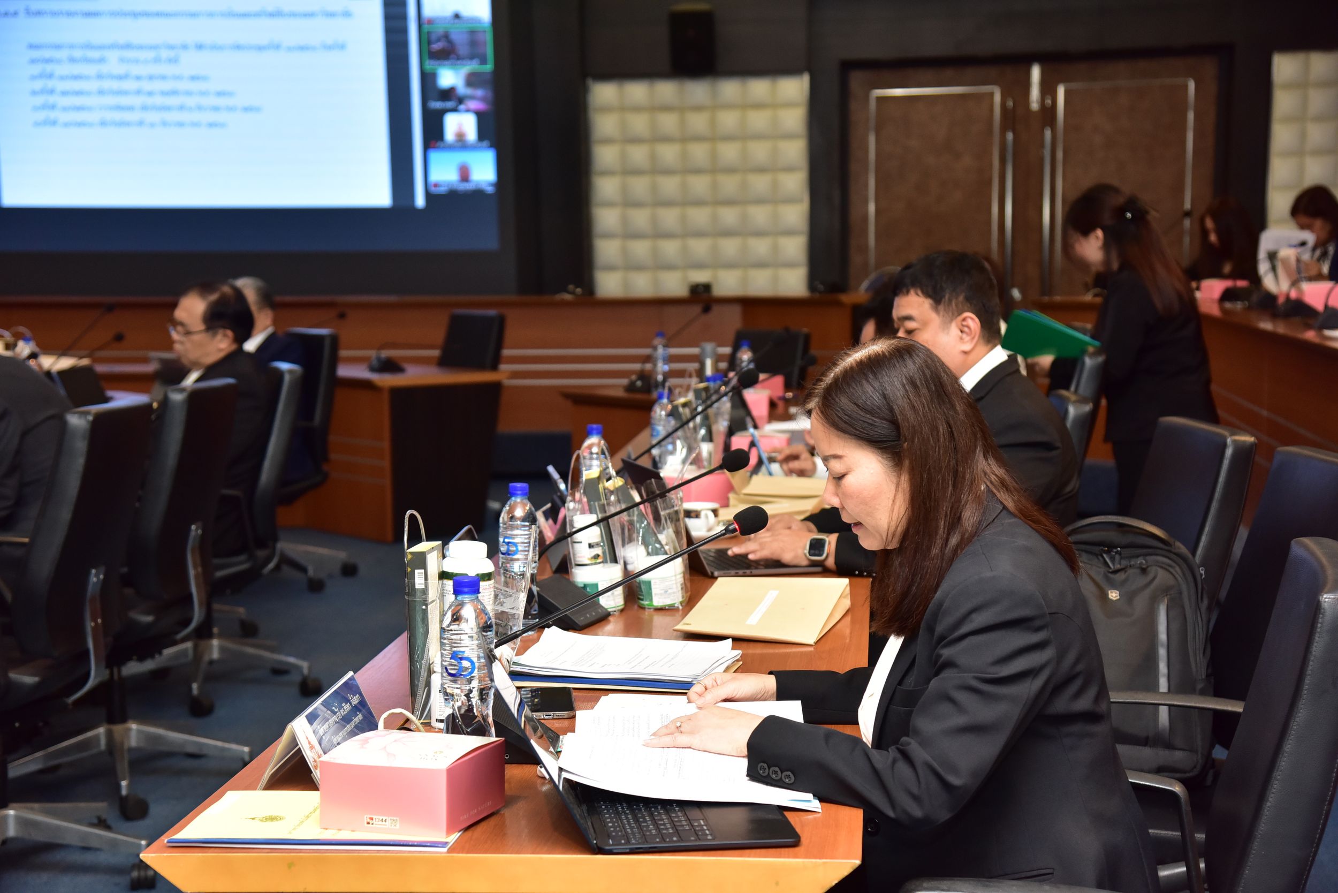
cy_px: 446
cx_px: 669
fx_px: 2305
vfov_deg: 21.9
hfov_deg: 32.4
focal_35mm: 62
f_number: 5
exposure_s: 1/125
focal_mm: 62
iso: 1600
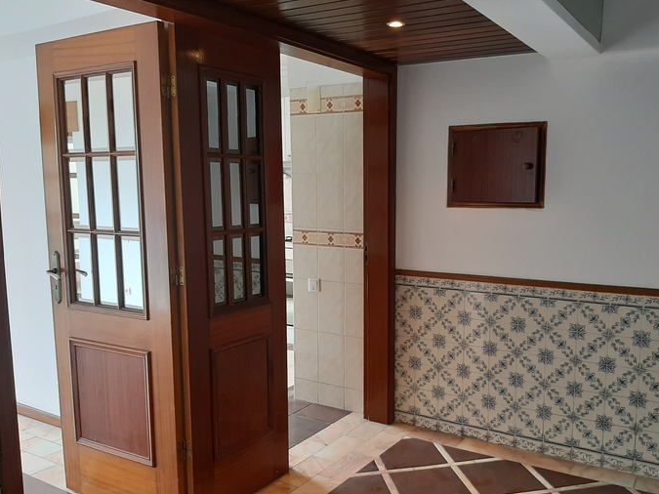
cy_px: 270
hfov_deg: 56.5
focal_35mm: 32
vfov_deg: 44.1
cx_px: 387
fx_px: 609
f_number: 1.7
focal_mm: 3.93
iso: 80
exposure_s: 1/50
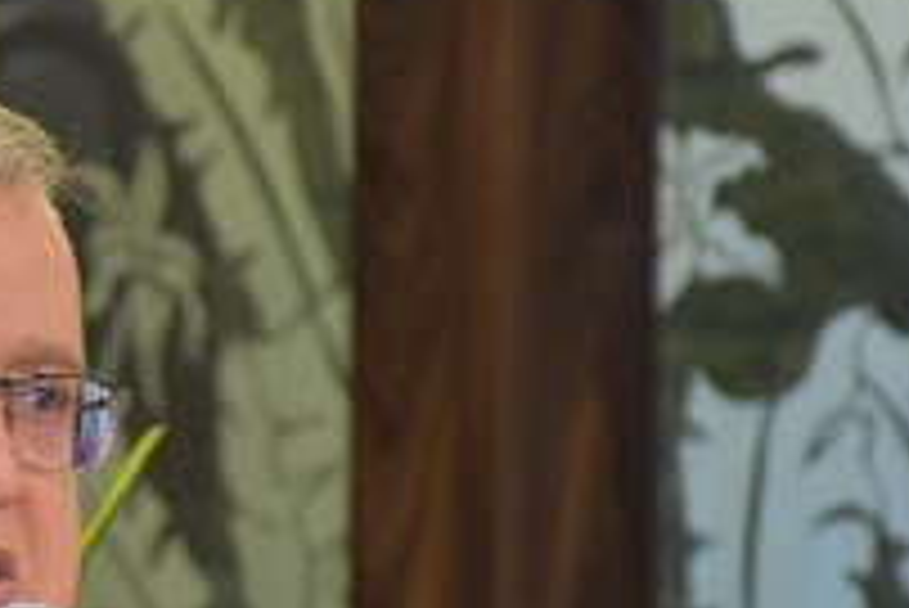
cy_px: 581
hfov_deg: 4.0
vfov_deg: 2.7
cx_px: -194
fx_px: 13038
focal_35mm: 516
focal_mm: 116
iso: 1250
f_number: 5.6
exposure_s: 1/13
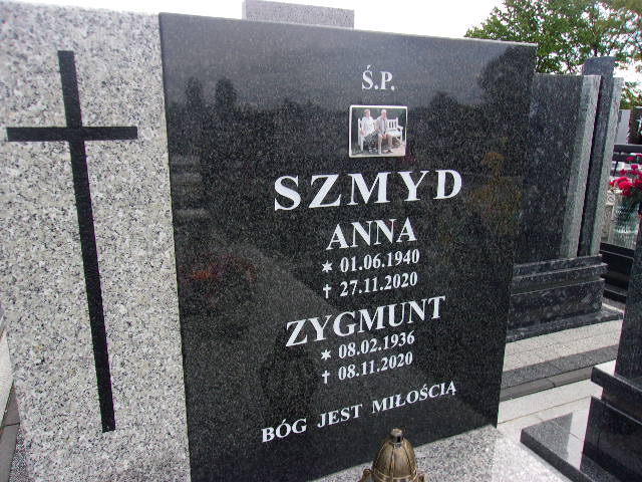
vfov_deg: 51.4
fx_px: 501
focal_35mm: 27
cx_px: 321
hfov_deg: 65.3
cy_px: 241
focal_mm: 4.9
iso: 80
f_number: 10.4
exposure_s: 1/42
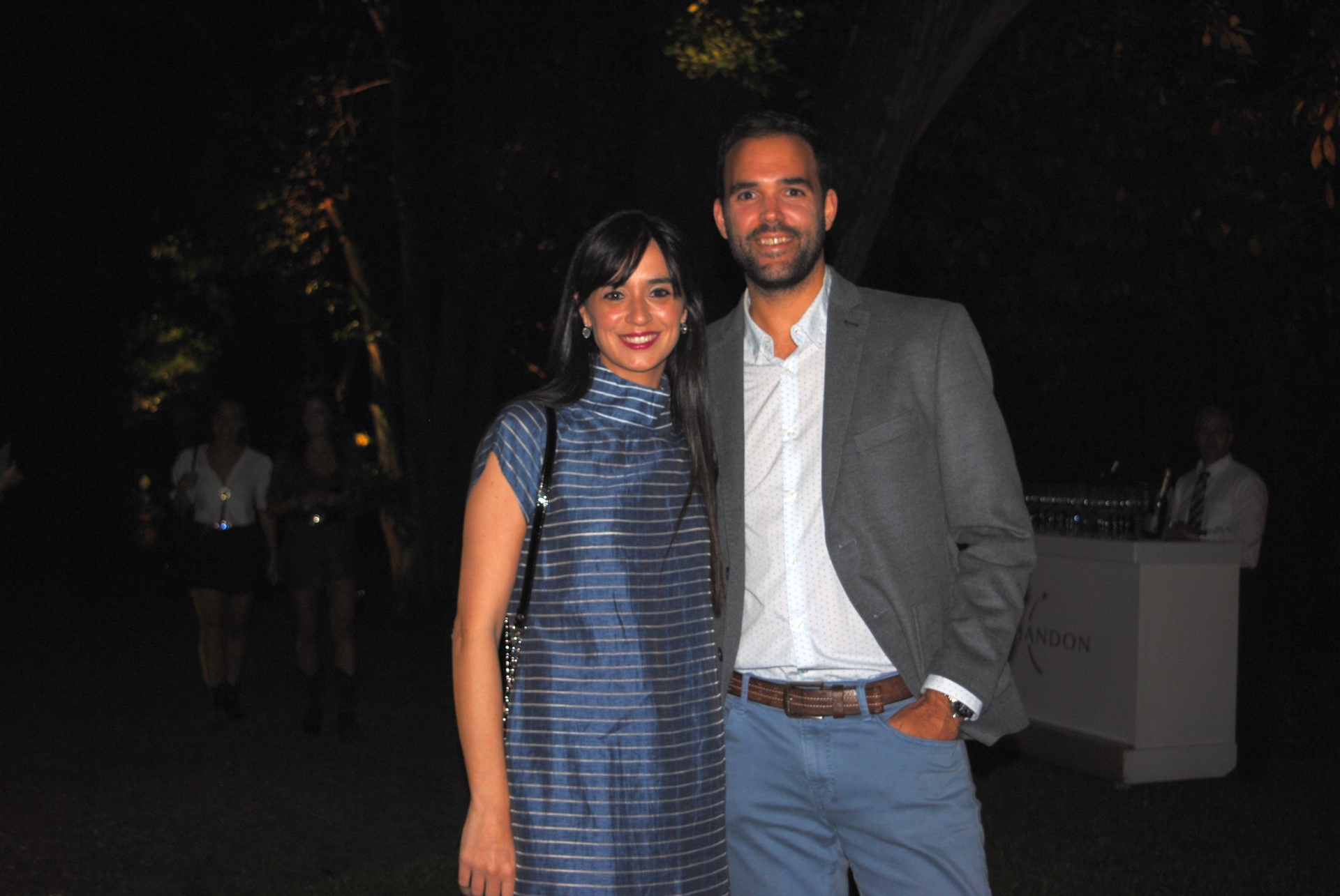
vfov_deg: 29.9
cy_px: 448
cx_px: 670
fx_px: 1677
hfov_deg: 43.6
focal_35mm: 45
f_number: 4.2
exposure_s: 1/60
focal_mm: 30
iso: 200
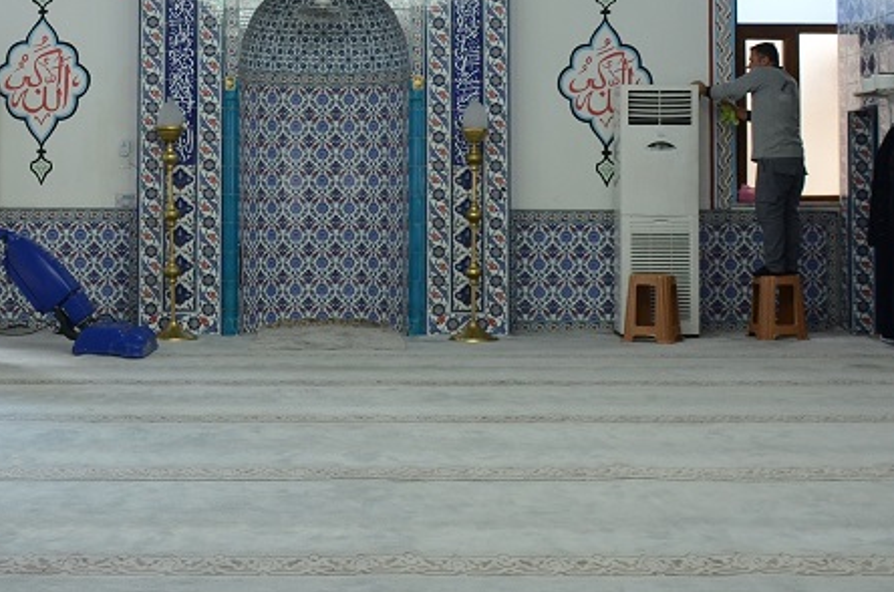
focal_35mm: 60
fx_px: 1487
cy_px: 128
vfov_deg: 22.3
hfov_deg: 33.2
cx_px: 306
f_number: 3.5
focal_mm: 18
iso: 640
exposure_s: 1/100
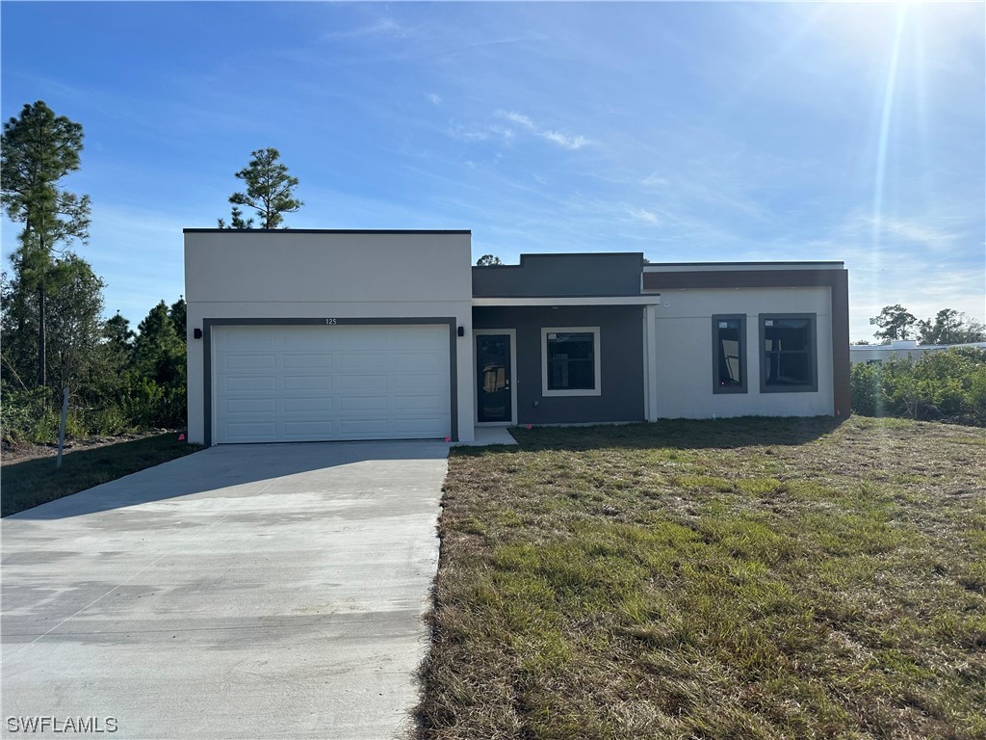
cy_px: 370
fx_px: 684
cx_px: 493
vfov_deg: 56.8
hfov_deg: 71.6
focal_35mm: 24
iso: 80
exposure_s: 1/8197
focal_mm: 6.86
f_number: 1.78
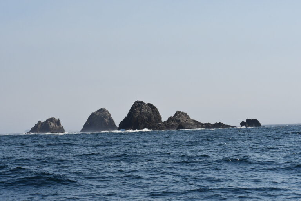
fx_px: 878
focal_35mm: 105
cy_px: 100
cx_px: 150
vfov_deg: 13.0
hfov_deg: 19.5
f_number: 13
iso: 1000
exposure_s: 1/3200
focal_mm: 70
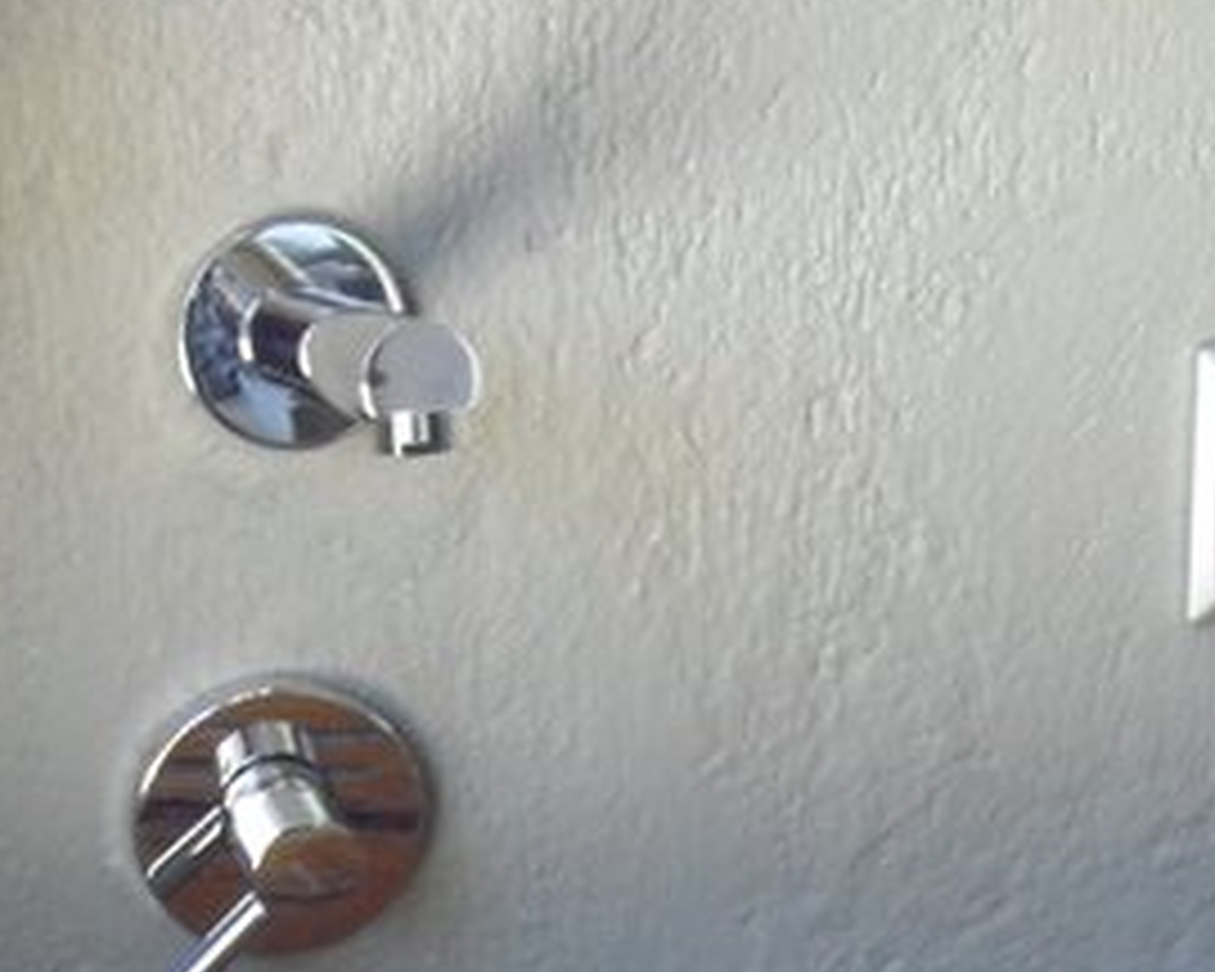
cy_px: 1062
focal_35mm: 110
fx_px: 3956
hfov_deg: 17.3
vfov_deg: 13.7
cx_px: 958
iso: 200
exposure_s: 1/80
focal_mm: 6.2
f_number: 2.8
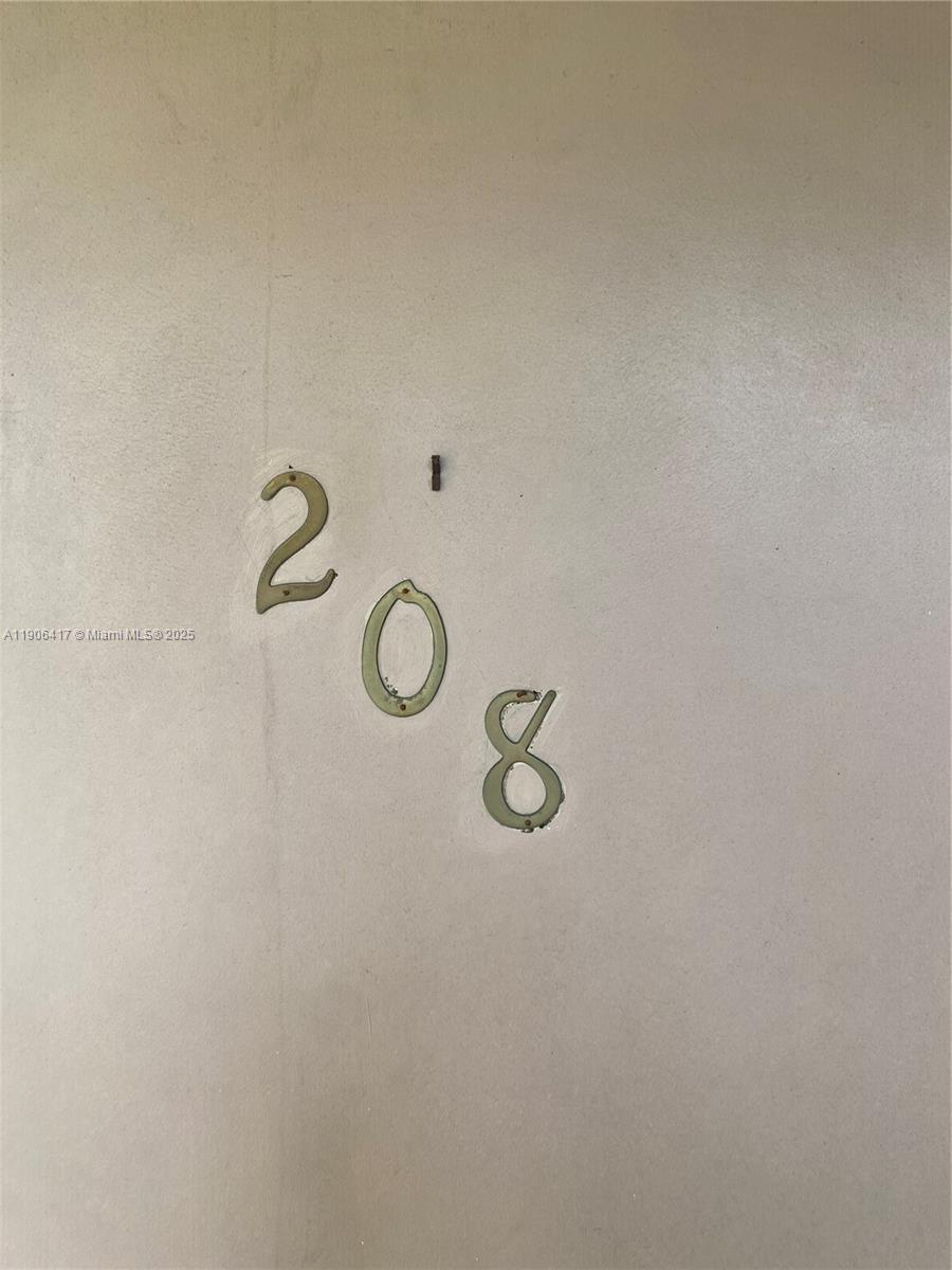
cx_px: 476
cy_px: 635
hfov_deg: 53.1
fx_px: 953
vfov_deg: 67.3
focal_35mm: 26
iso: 50
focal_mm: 4.25
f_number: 1.8
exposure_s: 1/122
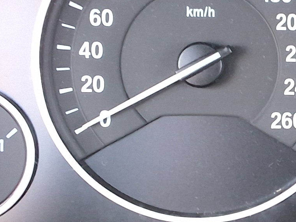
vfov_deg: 12.3
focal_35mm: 120
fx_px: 1026
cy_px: 77
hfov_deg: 15.8
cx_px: 358
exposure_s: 1/40
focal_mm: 2.91
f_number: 1.9
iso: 160
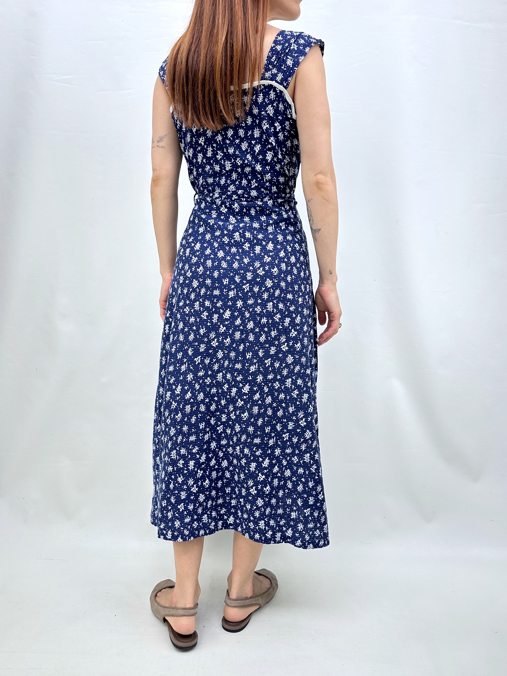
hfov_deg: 56.8
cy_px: 338
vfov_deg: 71.6
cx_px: 254
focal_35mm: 24
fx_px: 469
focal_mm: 6.86
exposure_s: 1/791
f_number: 1.78
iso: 80
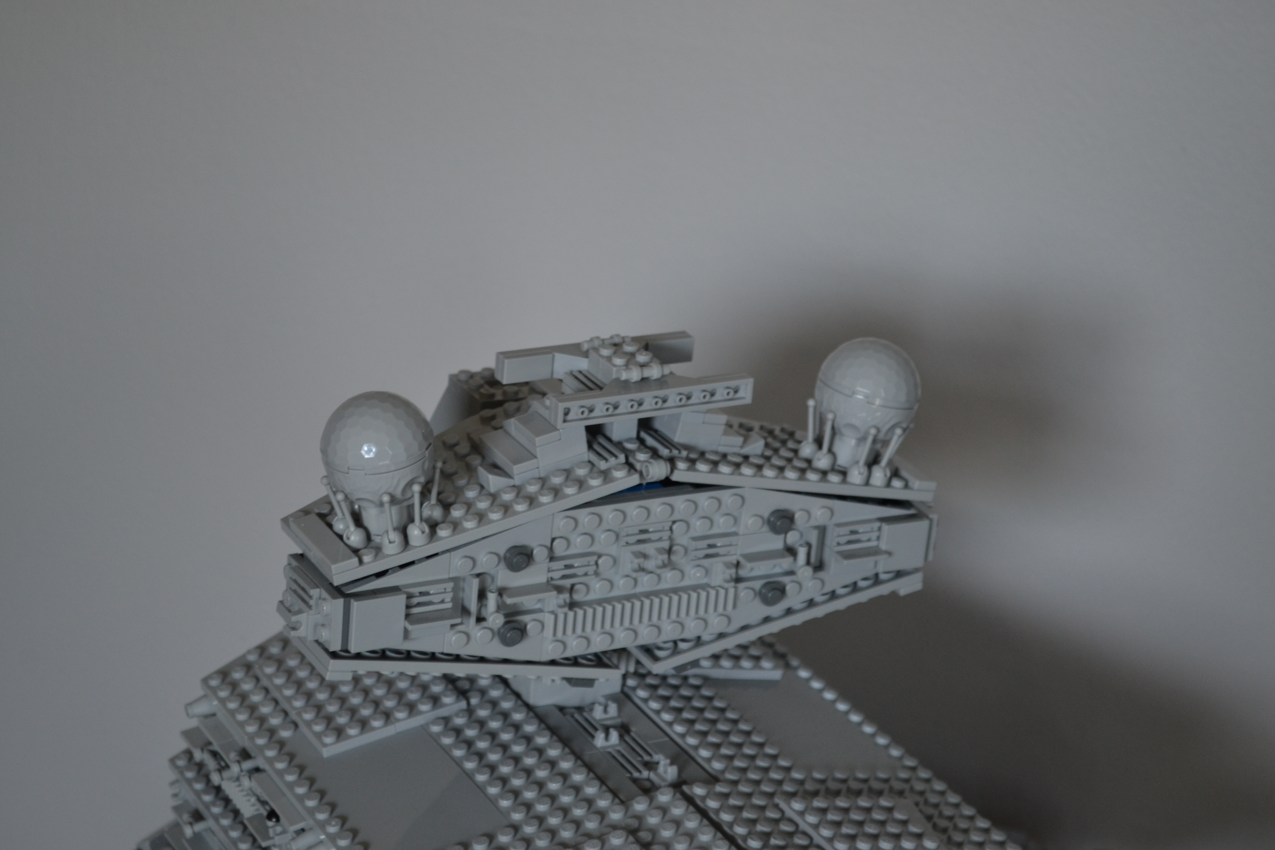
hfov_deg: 24.6
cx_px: 638
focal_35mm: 82
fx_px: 2922
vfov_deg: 16.6
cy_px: 425
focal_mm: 55
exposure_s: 1/20
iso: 400
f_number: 5.6
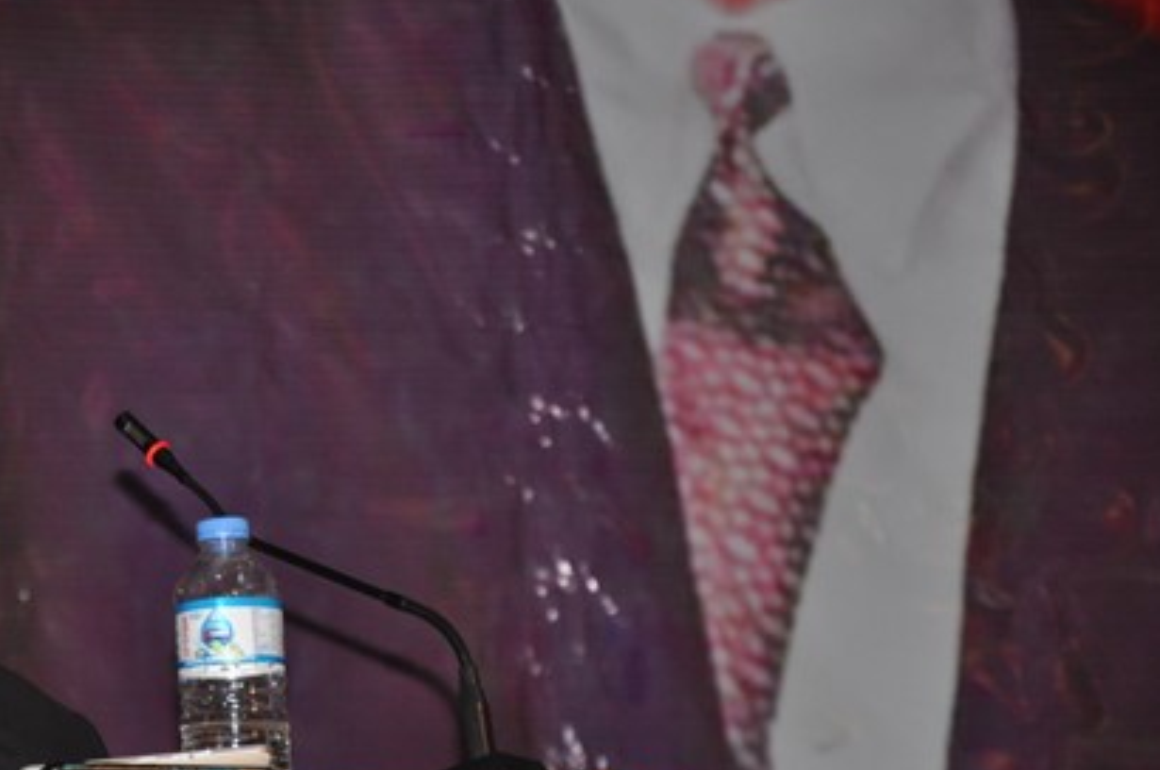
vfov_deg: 5.5
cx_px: 257
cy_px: 544
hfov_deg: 8.2
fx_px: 8036
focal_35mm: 250
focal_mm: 105
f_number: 5.6
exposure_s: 1/60
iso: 1250
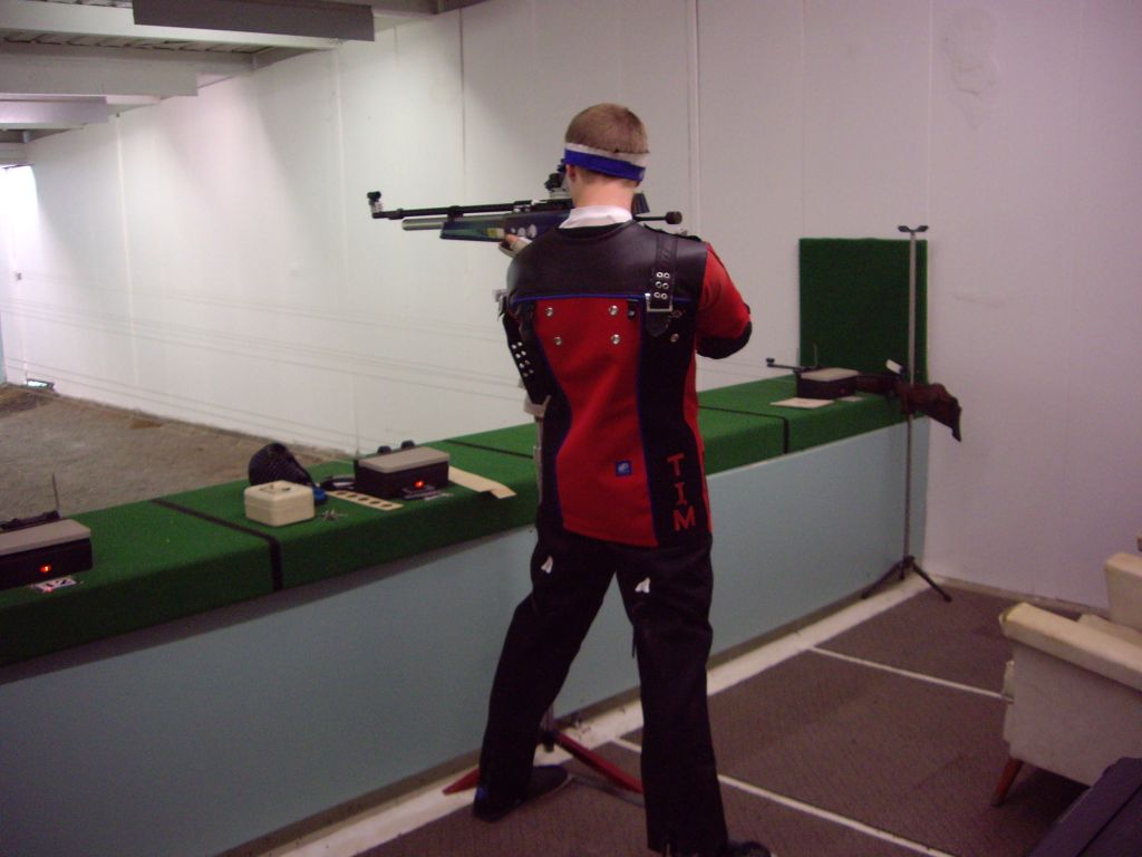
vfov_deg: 37.7
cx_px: 571
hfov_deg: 49.0
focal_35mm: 38
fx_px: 1254
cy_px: 428
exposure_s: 1/30
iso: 200
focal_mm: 6.2
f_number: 2.7
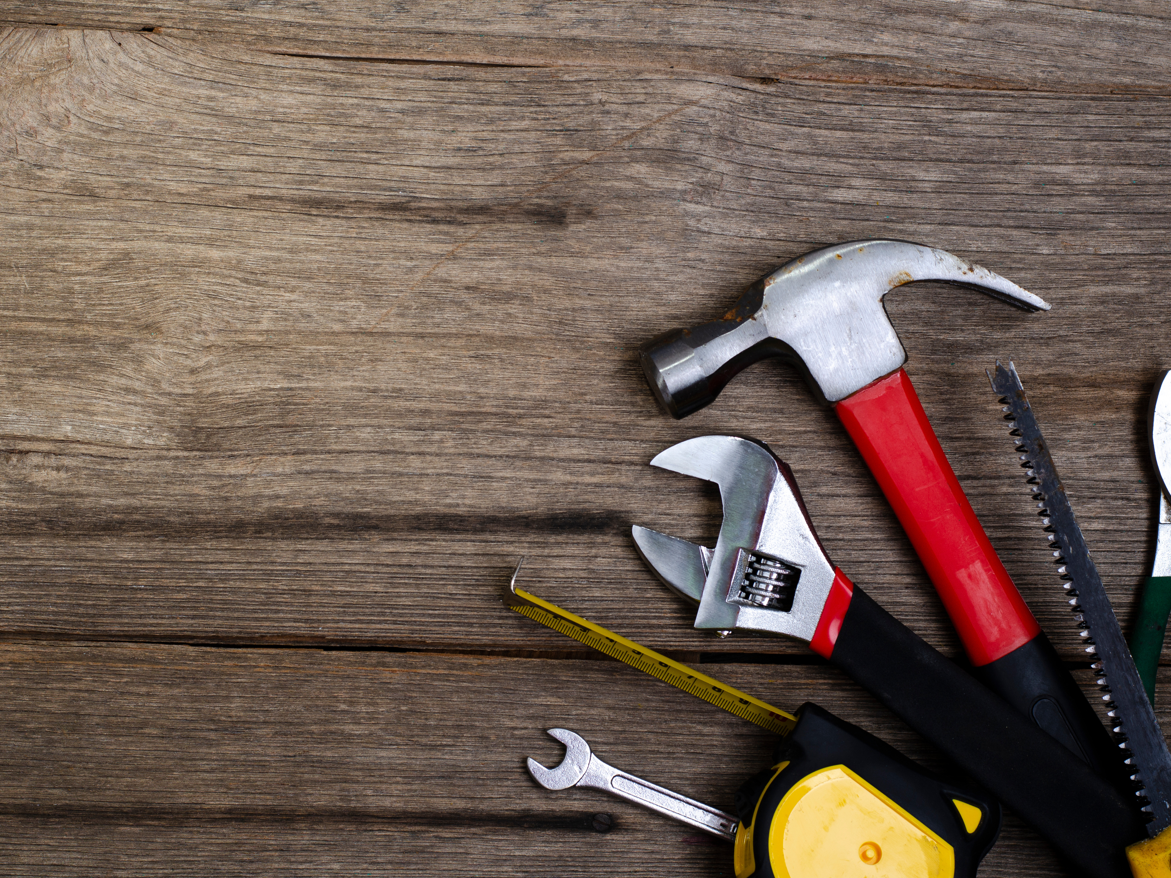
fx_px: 2774
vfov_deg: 18.0
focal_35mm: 82
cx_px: 642
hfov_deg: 23.8
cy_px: 438
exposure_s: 1/160
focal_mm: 50
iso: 100
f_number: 8
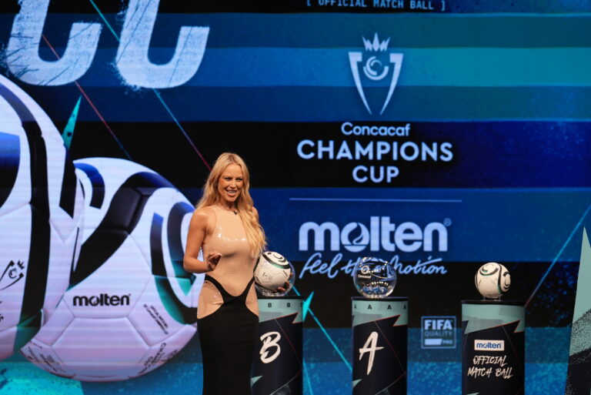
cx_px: 296
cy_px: 198
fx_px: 1725
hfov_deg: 19.4
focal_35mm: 105
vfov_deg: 13.1
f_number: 4
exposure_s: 1/250
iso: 800
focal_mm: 105
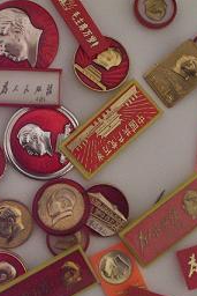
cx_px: 93
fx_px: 1156
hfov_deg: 9.7
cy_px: 158
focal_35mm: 141
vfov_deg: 14.5
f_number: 4.6
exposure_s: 1/25
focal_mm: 15.3
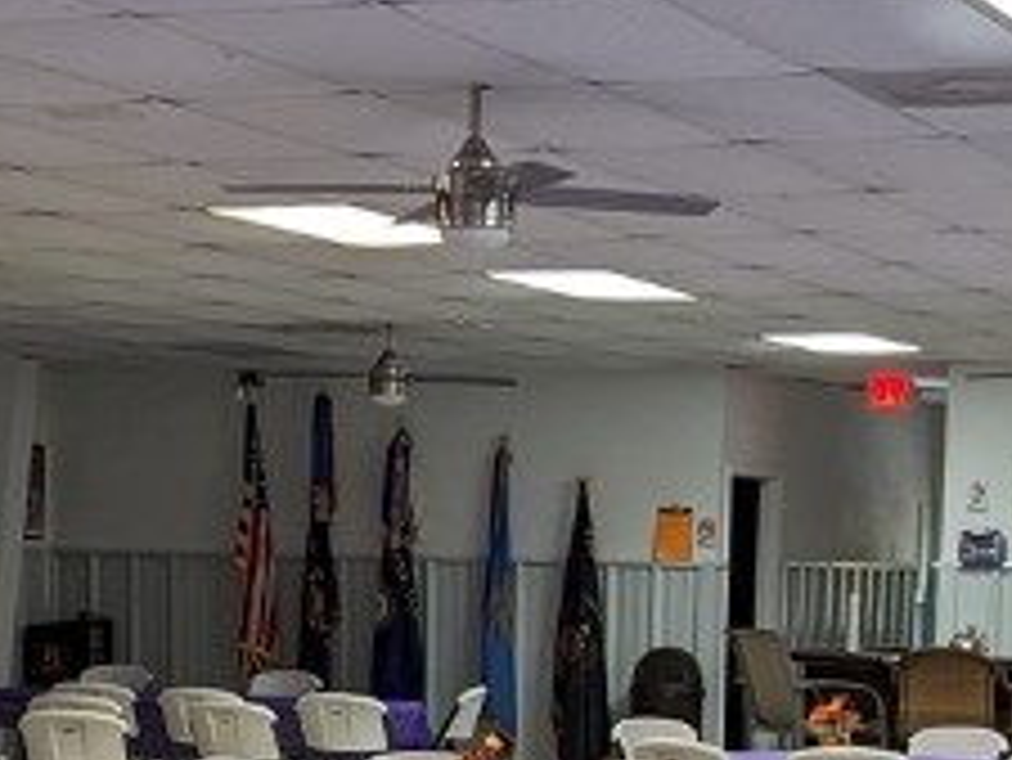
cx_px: 535
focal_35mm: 109
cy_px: 980
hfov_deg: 18.0
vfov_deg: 13.1
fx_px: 3188
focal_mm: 6.81
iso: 64
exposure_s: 1/30
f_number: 1.85
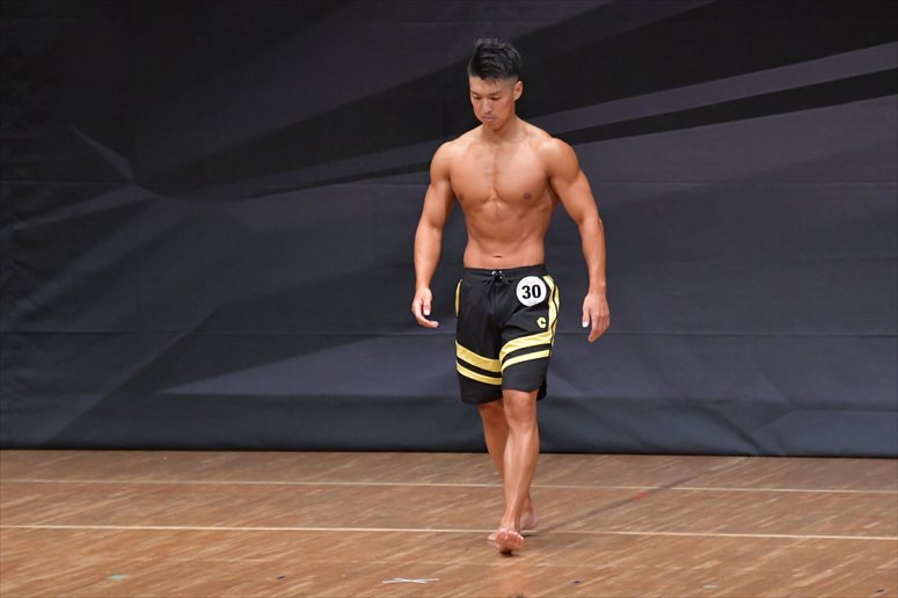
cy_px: 299
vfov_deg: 4.6
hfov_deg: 6.9
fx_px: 7480
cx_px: 449
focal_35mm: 300
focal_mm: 200
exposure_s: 1/400
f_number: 5.6
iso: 6400
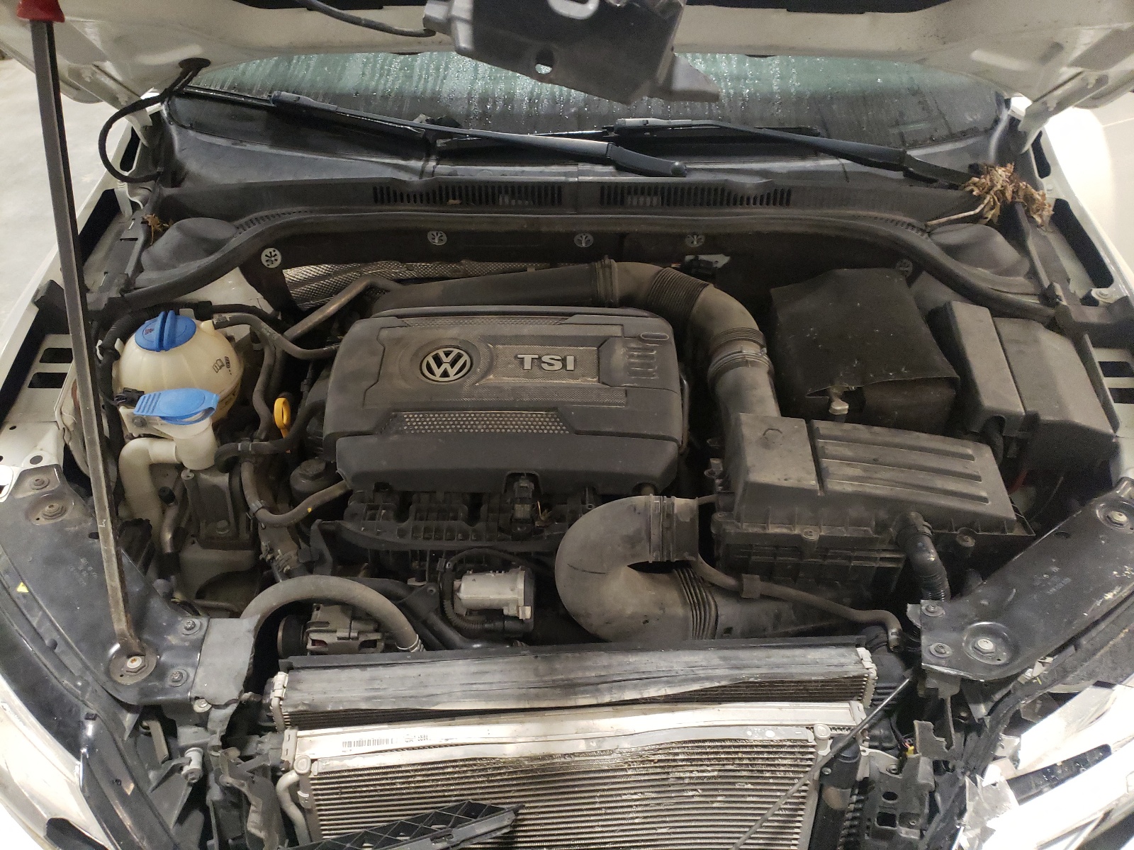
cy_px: 425
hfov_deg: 67.3
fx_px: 852
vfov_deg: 53.1
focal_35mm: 26
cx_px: 567
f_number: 1.5
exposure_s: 1/24
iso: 396
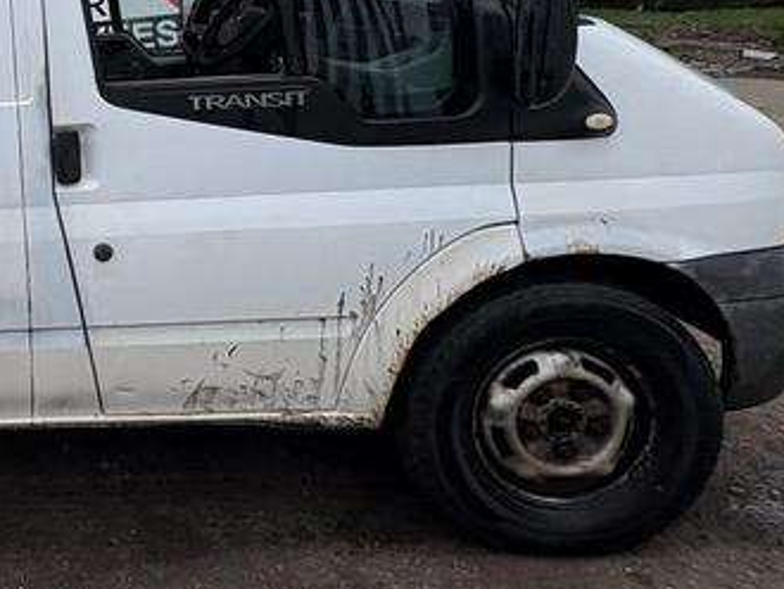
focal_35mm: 38
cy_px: 55
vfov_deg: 35.5
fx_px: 861
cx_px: -157
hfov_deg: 37.2
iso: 40
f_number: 2.2
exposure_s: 1/675
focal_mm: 2.22
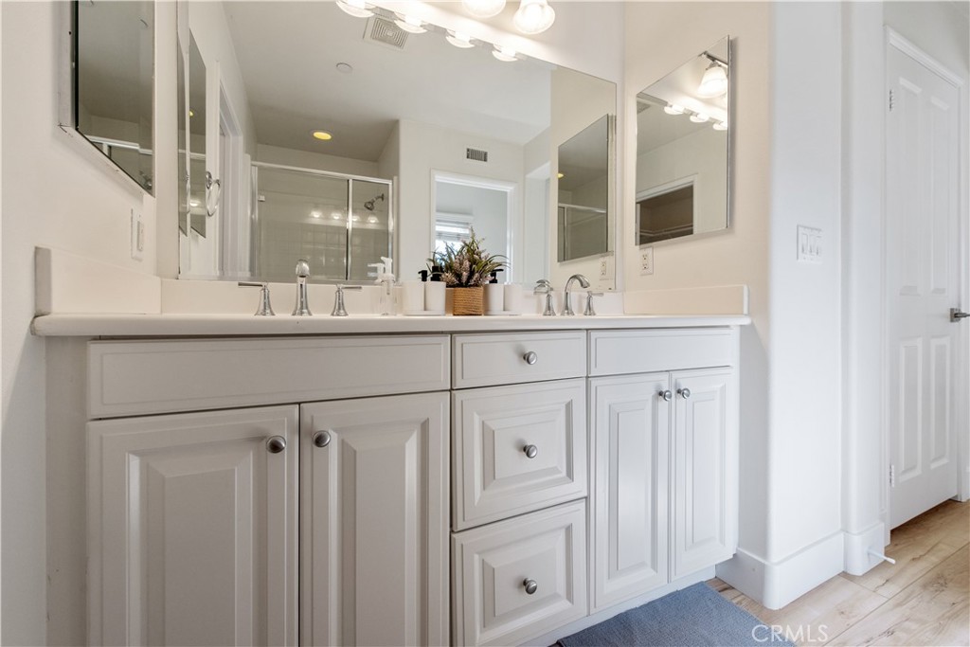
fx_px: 404
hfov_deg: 100.4
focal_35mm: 15
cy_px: 324
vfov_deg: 77.3
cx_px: 485
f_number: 7.1
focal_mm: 15
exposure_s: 1/200
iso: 400
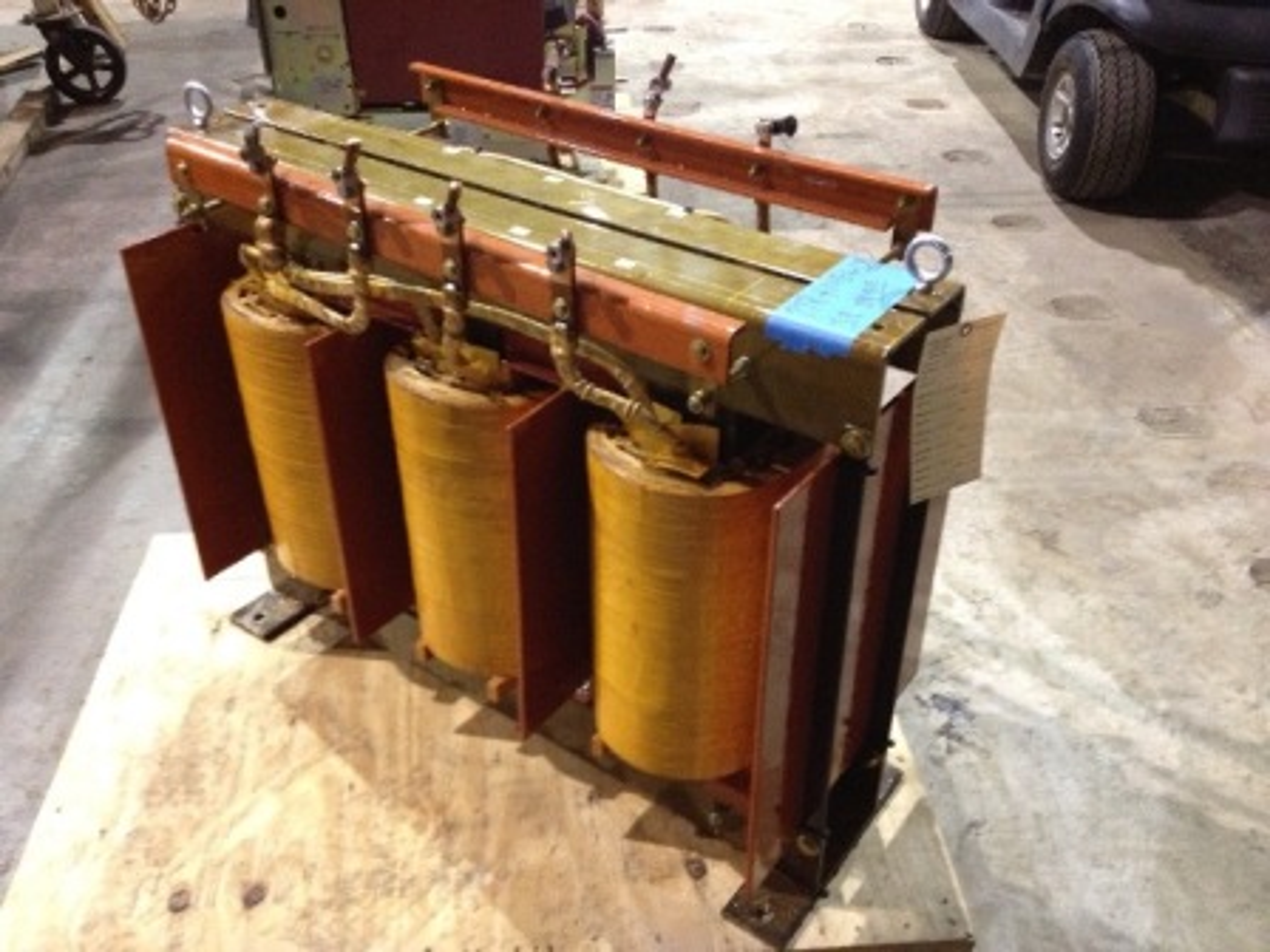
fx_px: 1284
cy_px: 476
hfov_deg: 52.6
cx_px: 635
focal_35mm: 35
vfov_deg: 40.7
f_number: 2.4
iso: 400
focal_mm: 4.28
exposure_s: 1/17
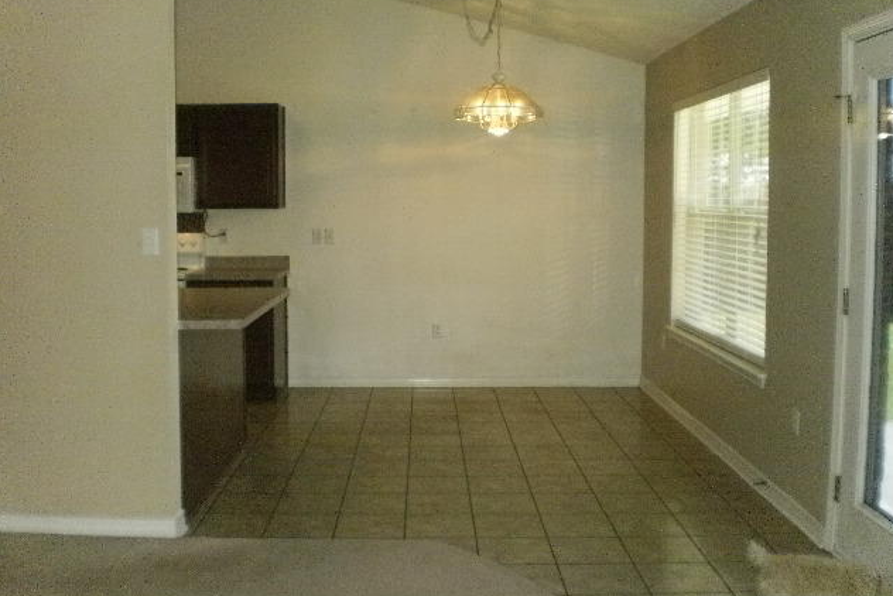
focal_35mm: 40
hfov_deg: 48.4
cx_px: 448
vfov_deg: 33.4
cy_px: 261
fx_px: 993
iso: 400
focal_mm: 6.3
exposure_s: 1/250
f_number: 3.1
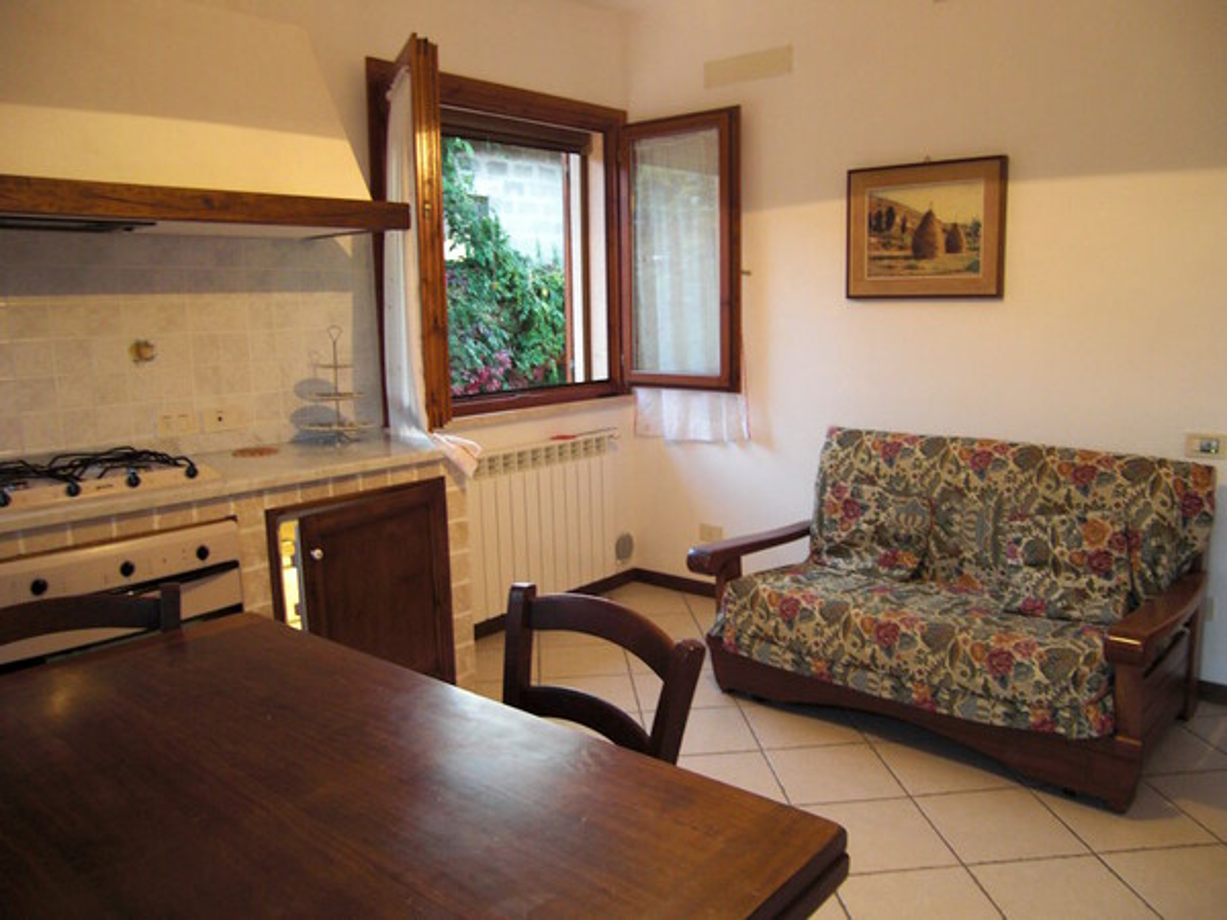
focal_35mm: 28
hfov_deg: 63.4
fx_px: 992
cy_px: 460
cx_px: 614
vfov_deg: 49.7
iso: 200
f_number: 2.6
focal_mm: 4.9
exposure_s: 1/13
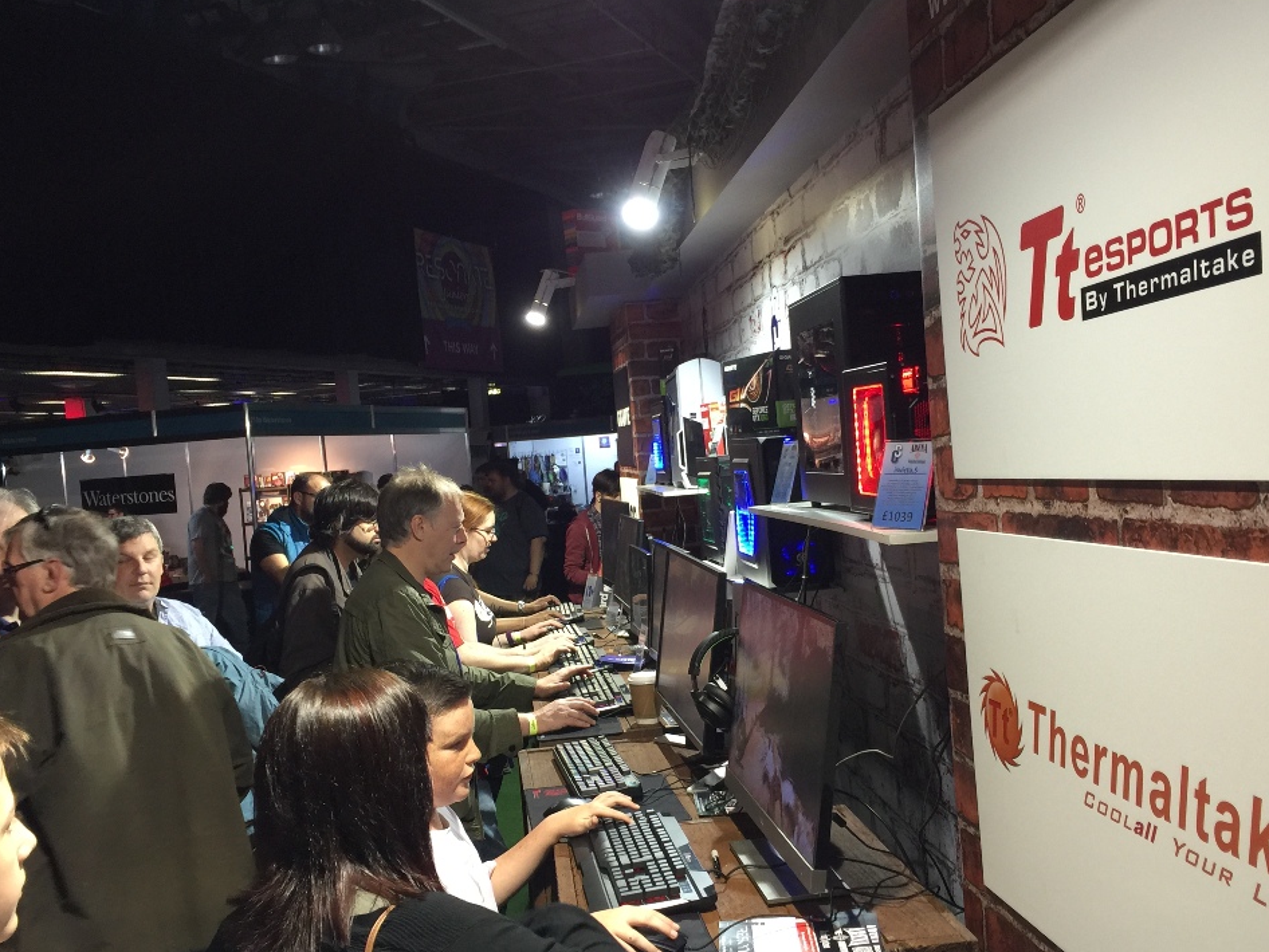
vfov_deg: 40.7
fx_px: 1283
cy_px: 520
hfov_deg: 52.6
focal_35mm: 35
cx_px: 653
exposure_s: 1/17
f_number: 2.2
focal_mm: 4.15
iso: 50
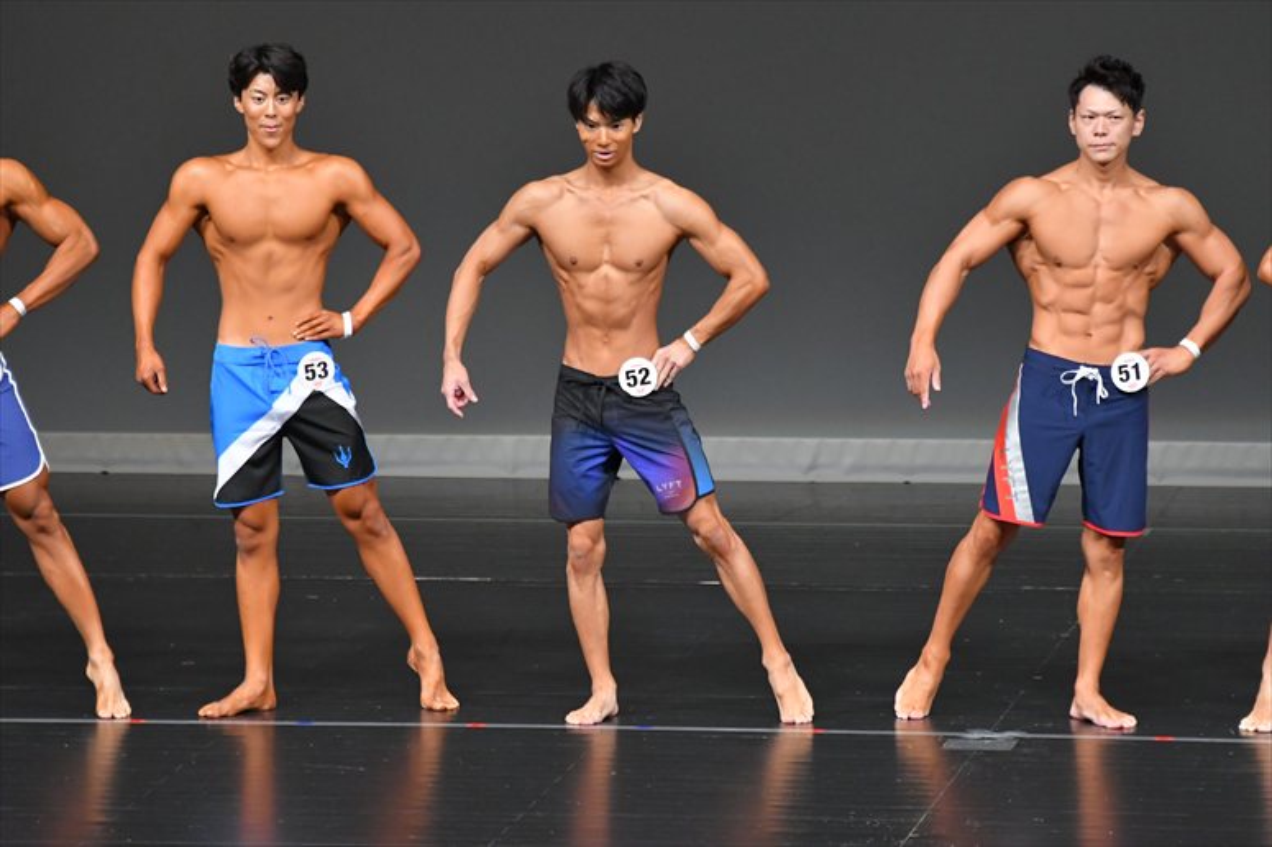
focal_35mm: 300
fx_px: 10595
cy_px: 424
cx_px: 636
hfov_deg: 6.9
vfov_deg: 4.6
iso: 4000
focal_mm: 200
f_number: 5.6
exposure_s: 1/400
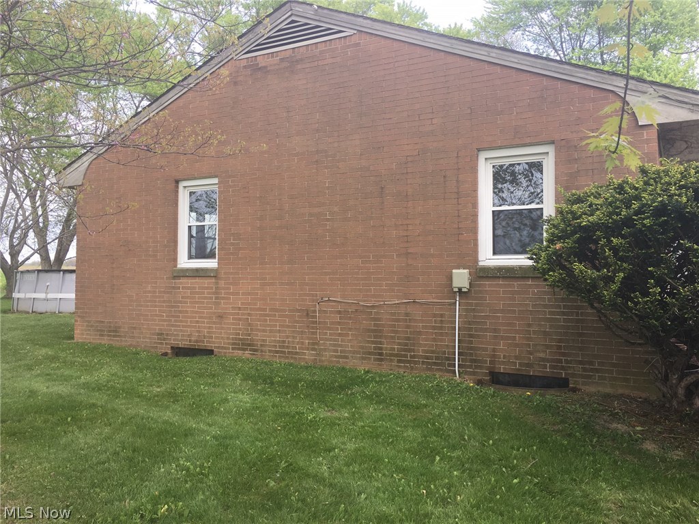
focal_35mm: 29
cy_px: 262
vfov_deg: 48.2
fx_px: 586
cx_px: 350
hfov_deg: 61.7
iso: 25
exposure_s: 1/364
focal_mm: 4.15
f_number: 2.2
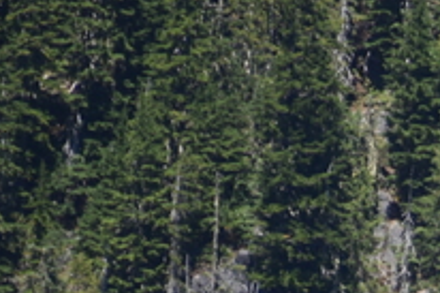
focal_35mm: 1869
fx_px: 22825
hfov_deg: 1.1
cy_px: 571
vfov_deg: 0.7
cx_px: 933
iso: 200
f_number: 5.6
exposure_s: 1/640
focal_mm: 300
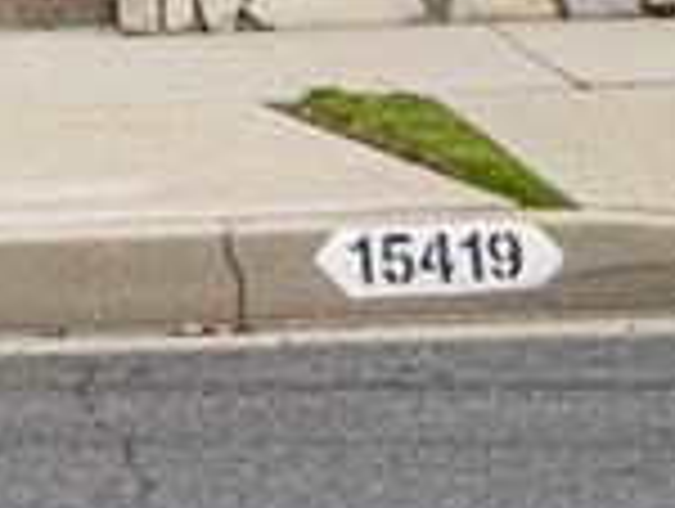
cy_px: -771
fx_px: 3711
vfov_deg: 7.3
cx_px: 58
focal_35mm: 190
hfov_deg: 10.3
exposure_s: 1/4000
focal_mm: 29
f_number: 4
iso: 320
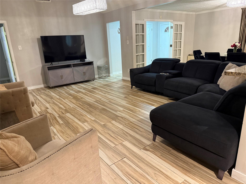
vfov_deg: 56.8
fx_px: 171
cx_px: 123
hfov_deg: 71.6
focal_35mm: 24
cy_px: 92
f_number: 1.78
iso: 800
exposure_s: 1/60
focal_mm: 6.76
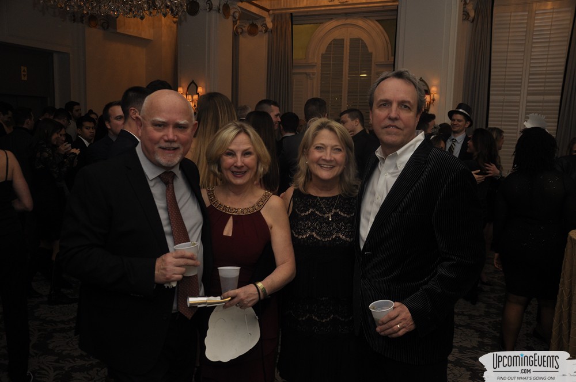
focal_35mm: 32
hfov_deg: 59.6
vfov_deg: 41.6
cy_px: 191
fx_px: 503
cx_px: 288
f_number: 5
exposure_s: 1/60
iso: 400
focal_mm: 21
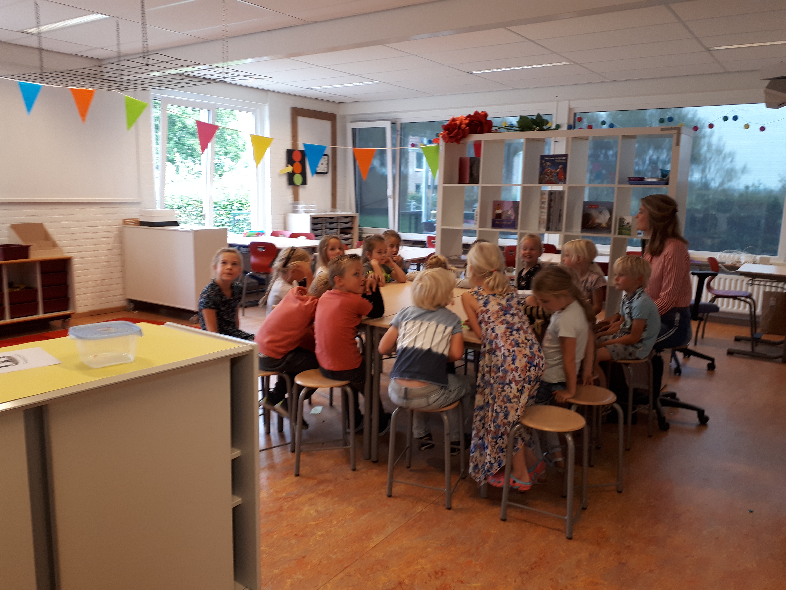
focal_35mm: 27
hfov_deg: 65.3
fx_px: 613
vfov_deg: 51.4
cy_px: 295
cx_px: 393
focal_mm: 3.6
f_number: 1.9
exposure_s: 1/33
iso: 64
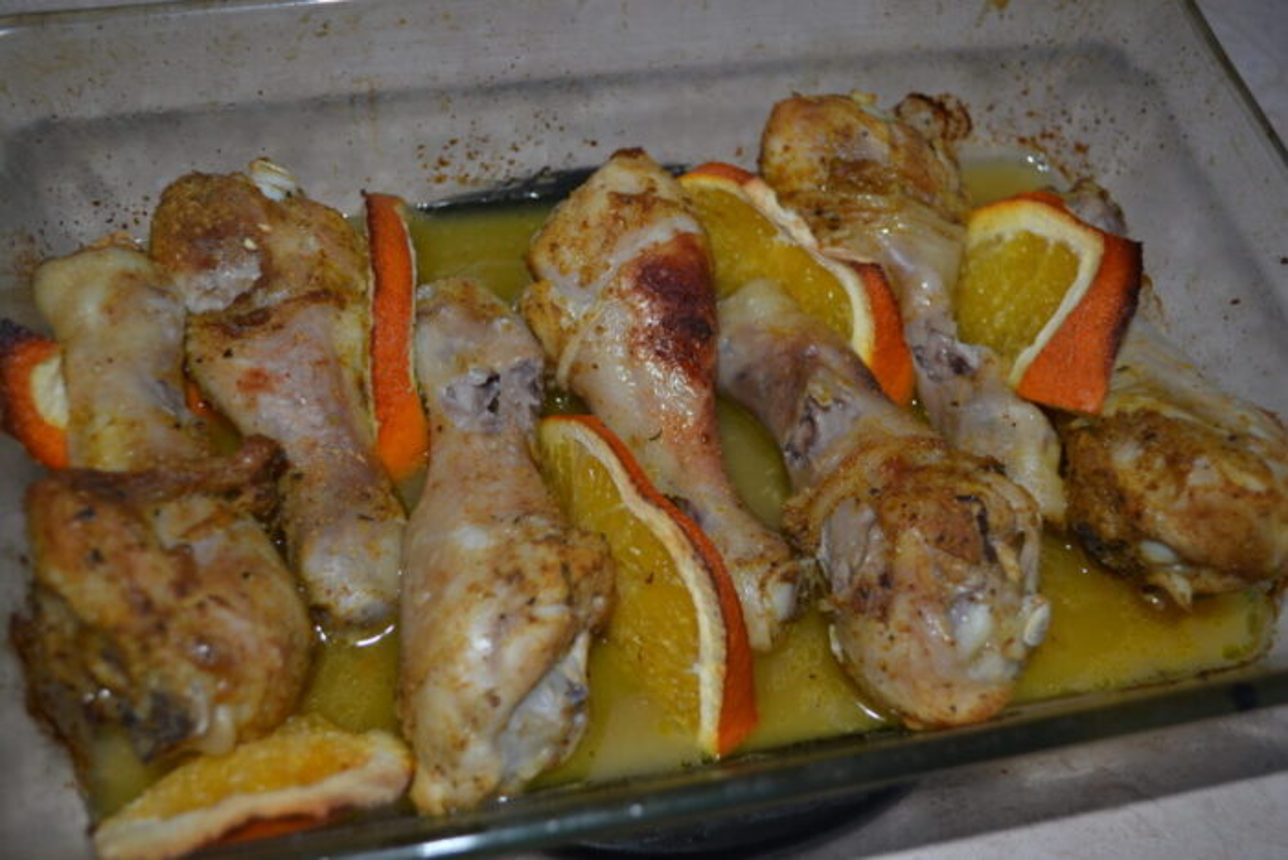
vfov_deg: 36.9
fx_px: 1288
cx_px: 644
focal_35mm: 36
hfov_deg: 53.1
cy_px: 430
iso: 200
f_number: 4
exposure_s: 1/60
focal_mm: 24
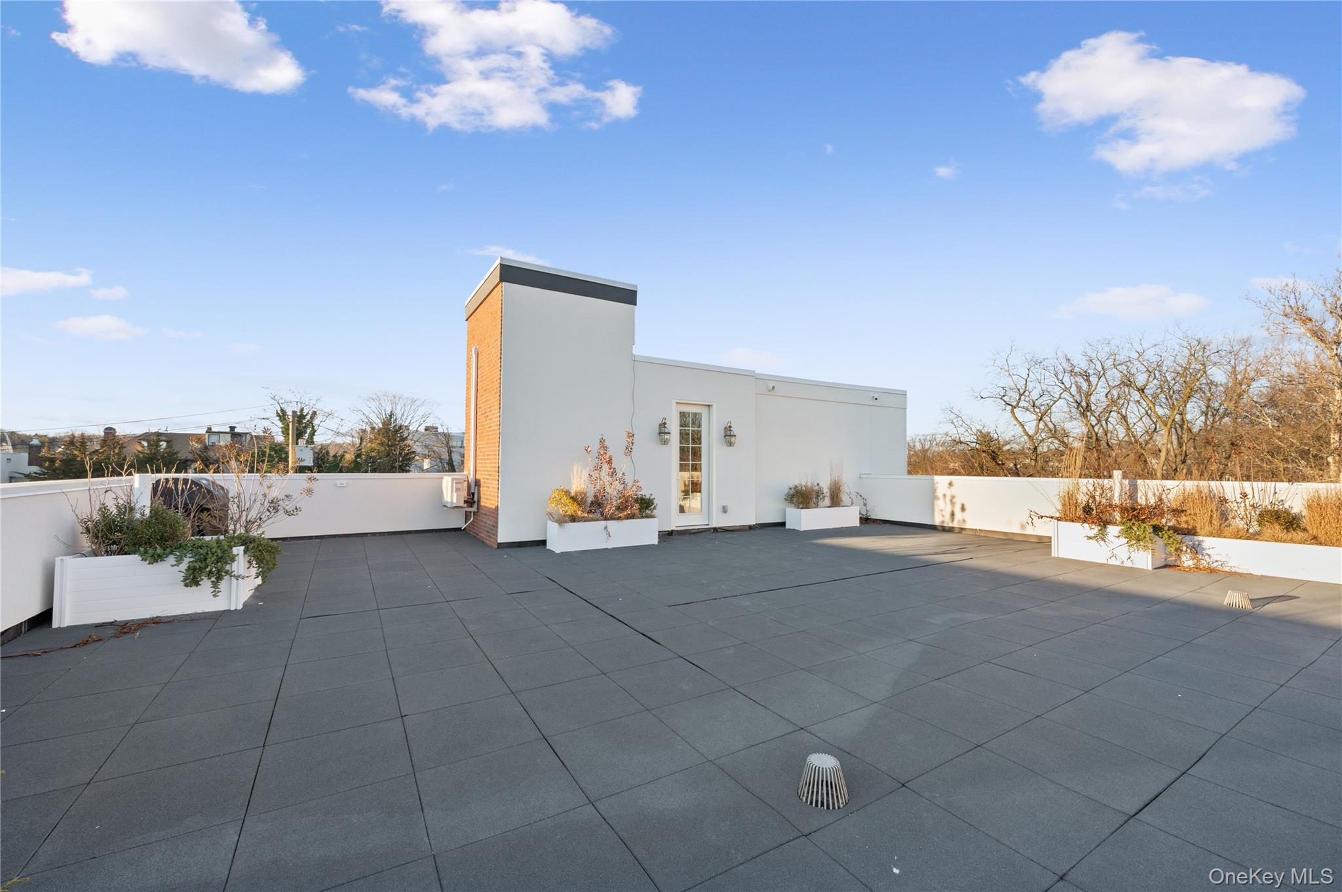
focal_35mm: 14
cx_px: 671
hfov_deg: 104.3
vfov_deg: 81.1
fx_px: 521
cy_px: 446
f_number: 11
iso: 200
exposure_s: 1/60
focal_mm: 14
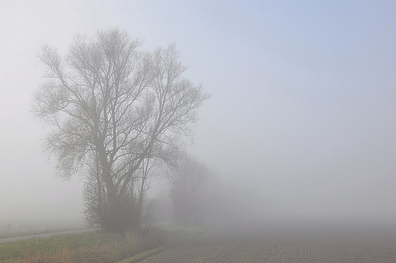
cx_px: 198
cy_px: 132
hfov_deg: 49.6
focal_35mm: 39
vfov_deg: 34.1
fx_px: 428
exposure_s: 1/320
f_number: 9
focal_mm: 26
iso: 200
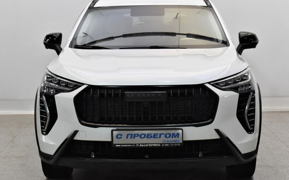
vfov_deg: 14.7
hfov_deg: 23.3
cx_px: 147
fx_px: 701
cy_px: 84
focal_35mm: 89
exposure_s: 1/50
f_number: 8
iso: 800
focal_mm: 52
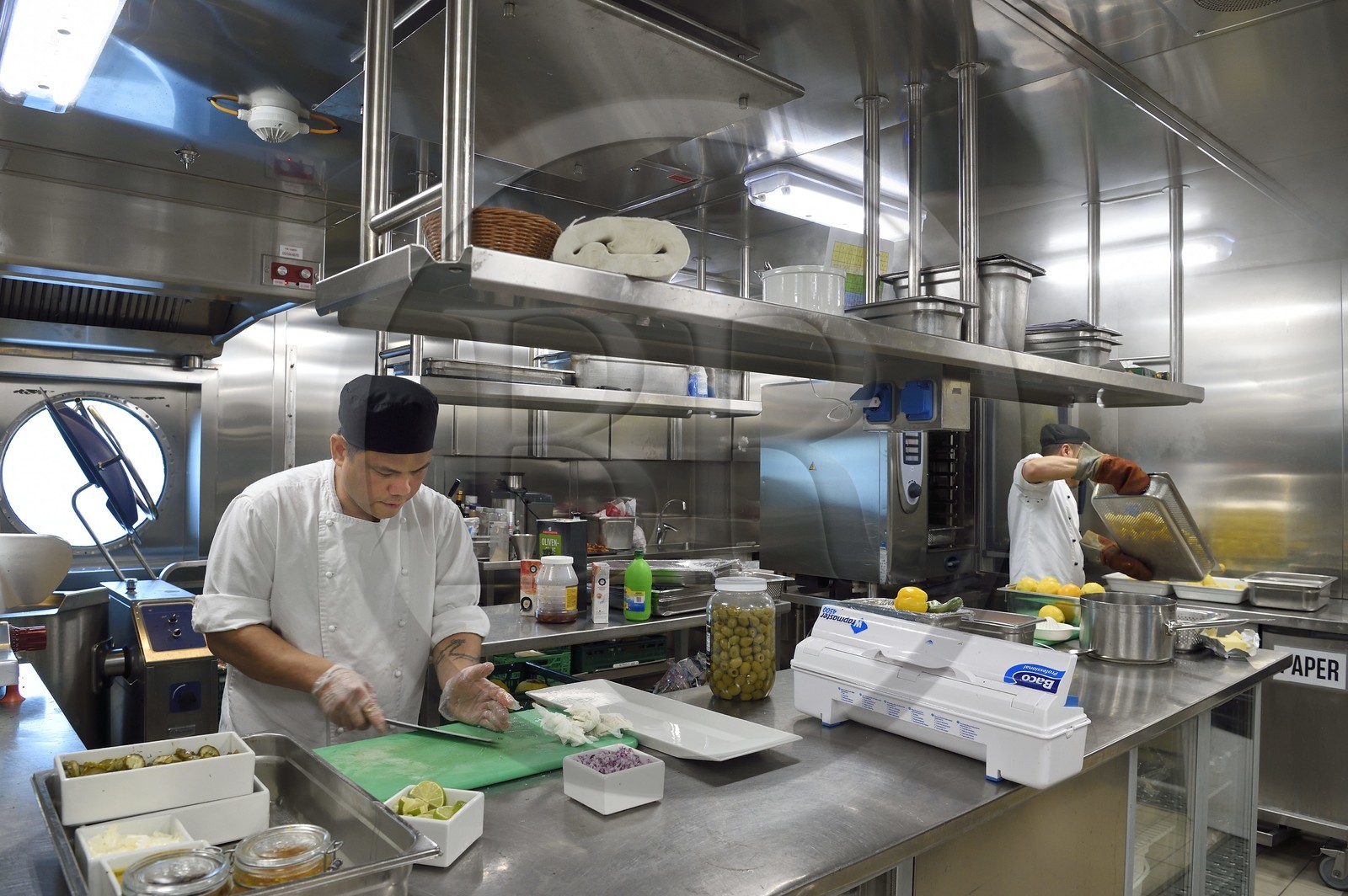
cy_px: 448
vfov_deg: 53.1
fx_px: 898
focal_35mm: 24
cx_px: 674
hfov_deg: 73.8
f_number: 6.3
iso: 1600
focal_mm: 24
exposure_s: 1/100
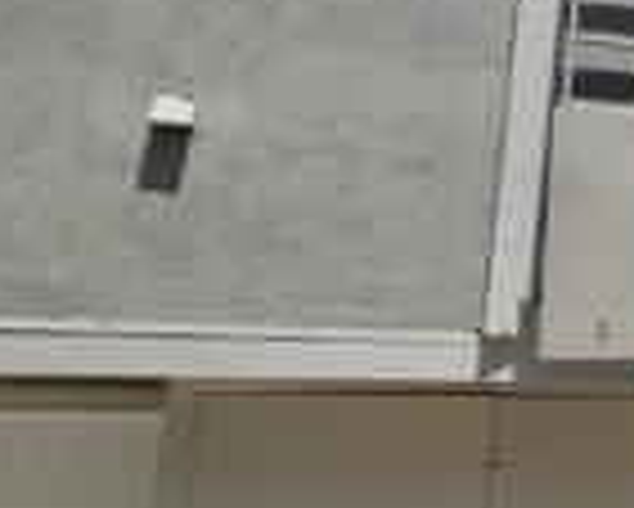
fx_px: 1317
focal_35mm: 70
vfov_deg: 21.7
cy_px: 137
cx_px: 1272
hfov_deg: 18.2
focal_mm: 11
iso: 200
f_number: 9
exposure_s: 1/320
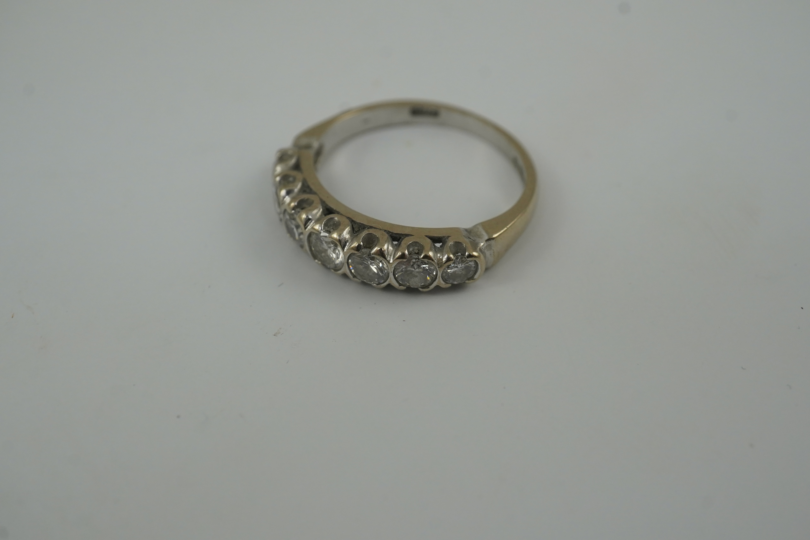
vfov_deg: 29.9
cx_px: 405
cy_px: 270
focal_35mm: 45
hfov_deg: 43.6
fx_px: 1012
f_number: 8
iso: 1250
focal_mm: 30
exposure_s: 1/250
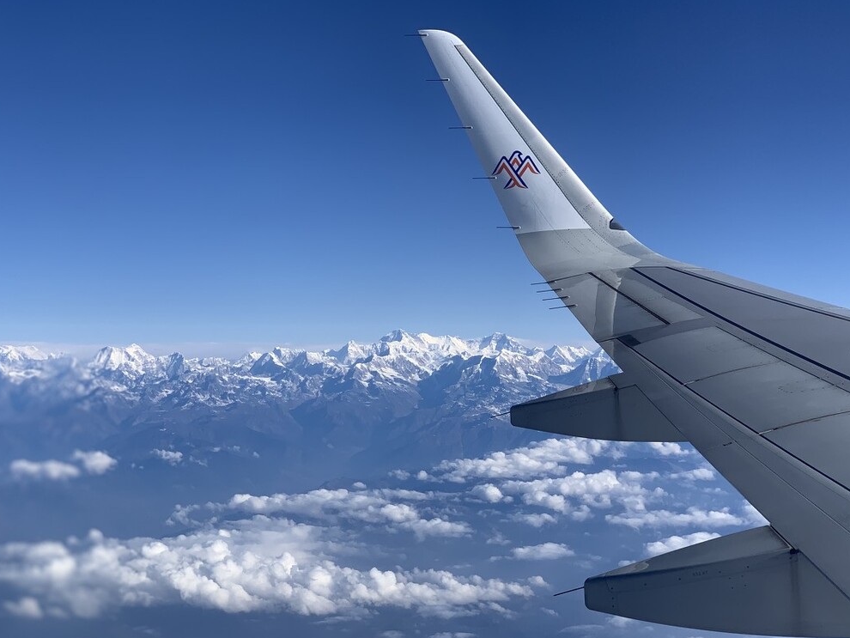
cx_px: 454
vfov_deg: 23.3
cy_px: 350
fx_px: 1547
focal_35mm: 63
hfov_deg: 30.7
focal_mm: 6
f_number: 2.4
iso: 16
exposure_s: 1/1453
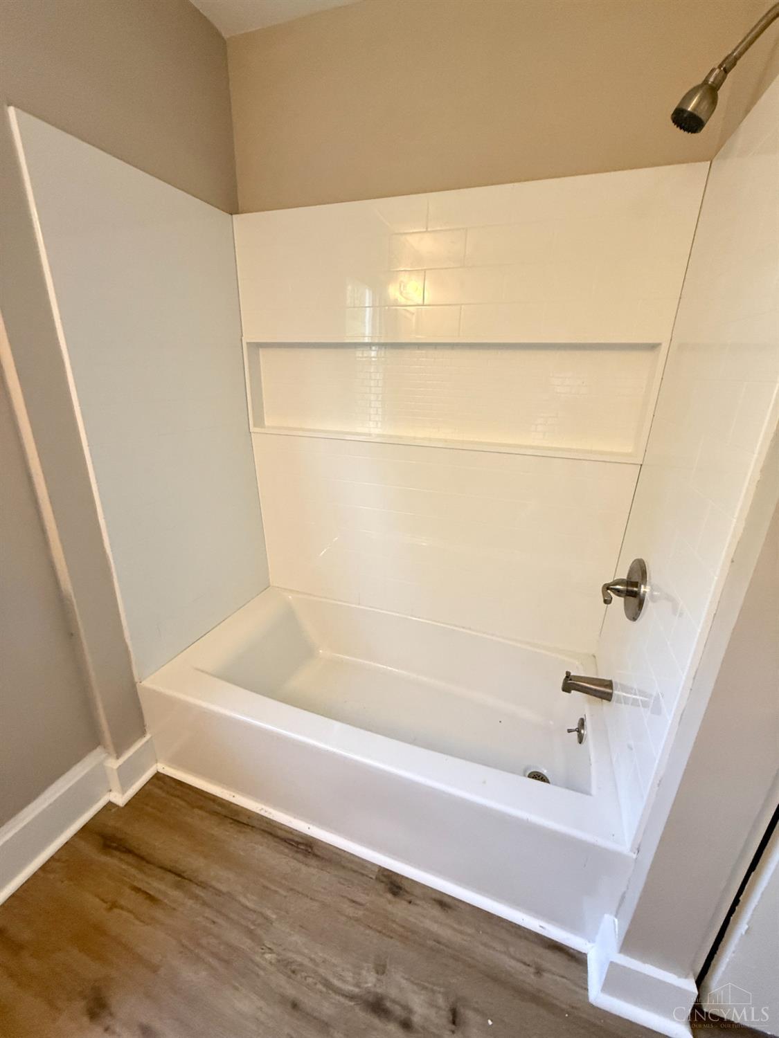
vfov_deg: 102.1
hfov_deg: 85.7
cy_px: 519
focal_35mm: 14
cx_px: 390
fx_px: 420
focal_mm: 2.22
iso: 320
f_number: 2.2
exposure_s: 1/120
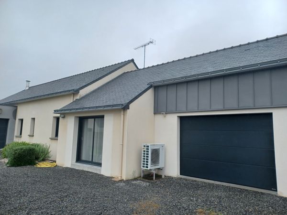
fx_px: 207
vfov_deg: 54.9
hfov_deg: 69.4
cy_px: 108
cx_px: 144
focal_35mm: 25
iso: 32
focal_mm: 4.6
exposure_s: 1/413
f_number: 1.8
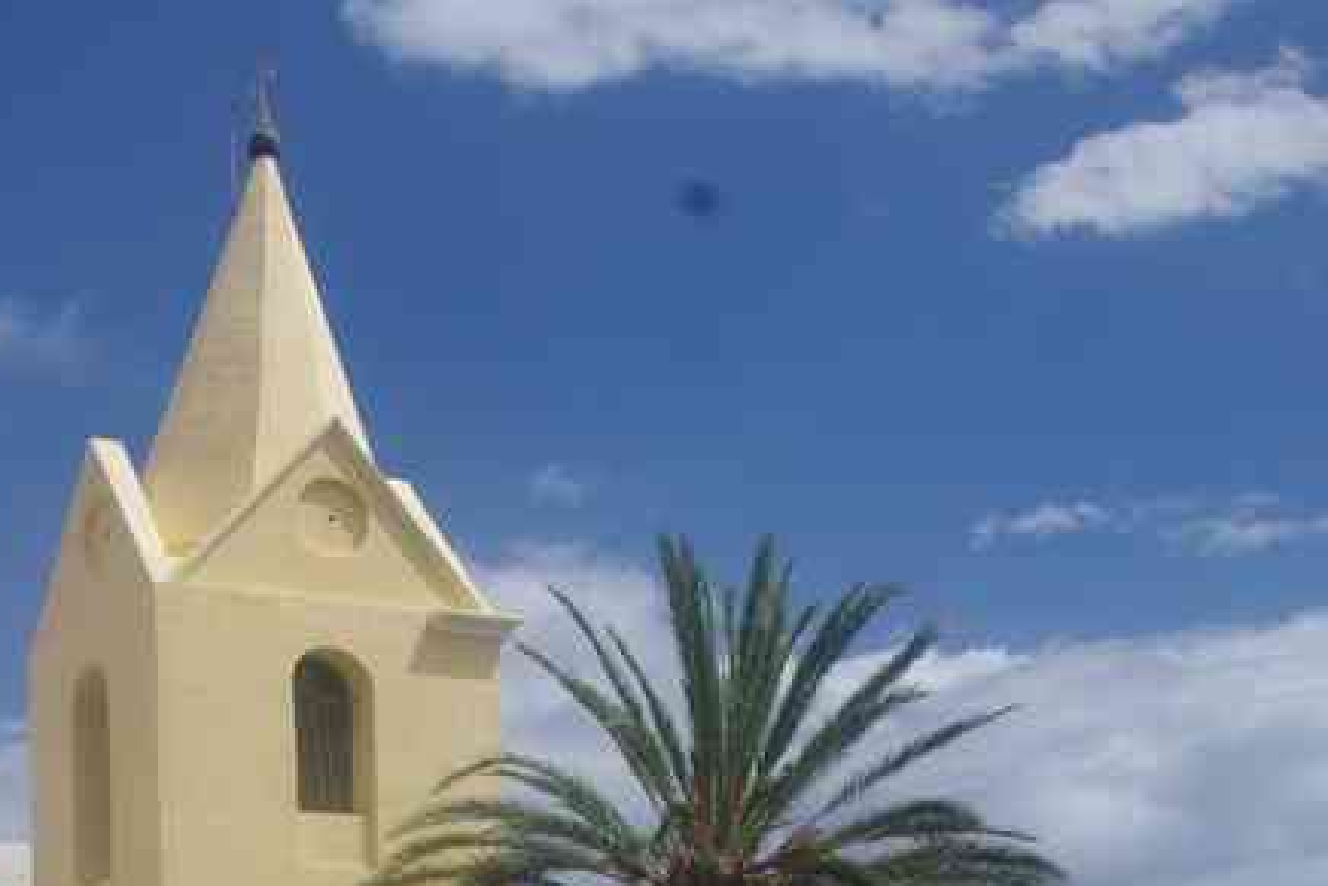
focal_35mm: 71
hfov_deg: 28.4
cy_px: 1011
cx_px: 559
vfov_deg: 18.4
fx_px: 2620
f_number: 11
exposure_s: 1/100
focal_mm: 20.6
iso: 100
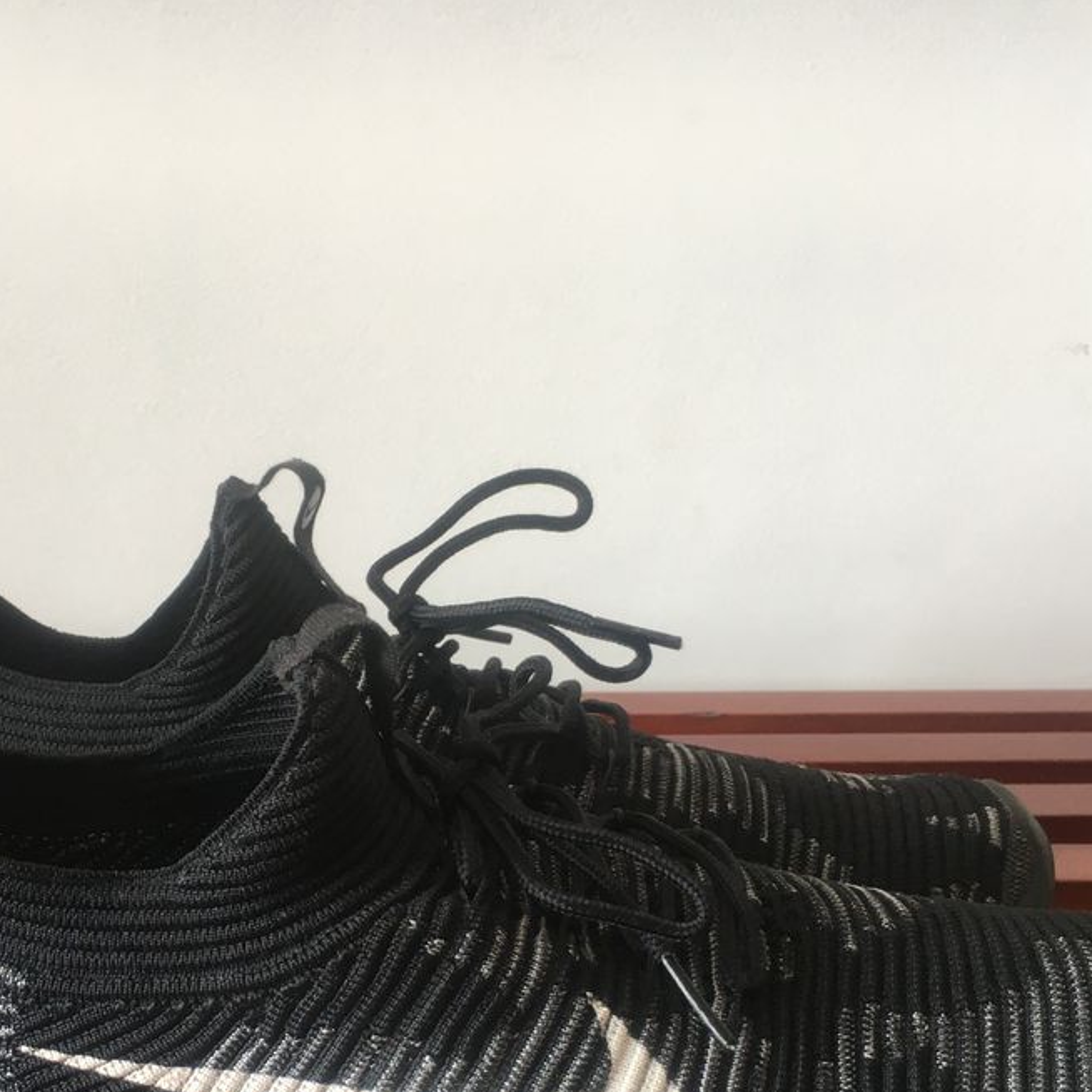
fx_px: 1677
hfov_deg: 35.9
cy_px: 720
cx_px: 426
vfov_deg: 35.7
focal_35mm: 47
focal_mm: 4.15
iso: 50
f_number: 2.2
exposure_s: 1/30
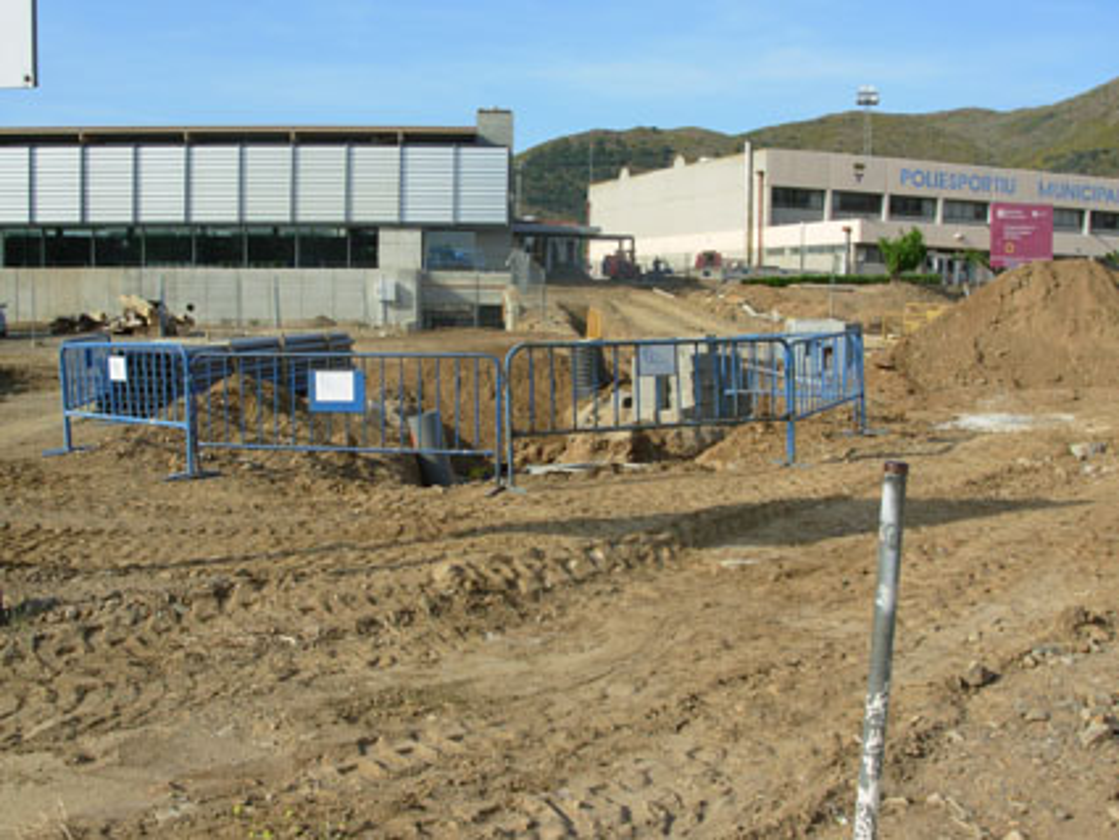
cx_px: 560
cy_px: 420
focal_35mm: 38
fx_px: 1229
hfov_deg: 49.0
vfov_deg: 37.7
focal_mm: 6.3
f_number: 4.9
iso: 50
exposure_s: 1/406
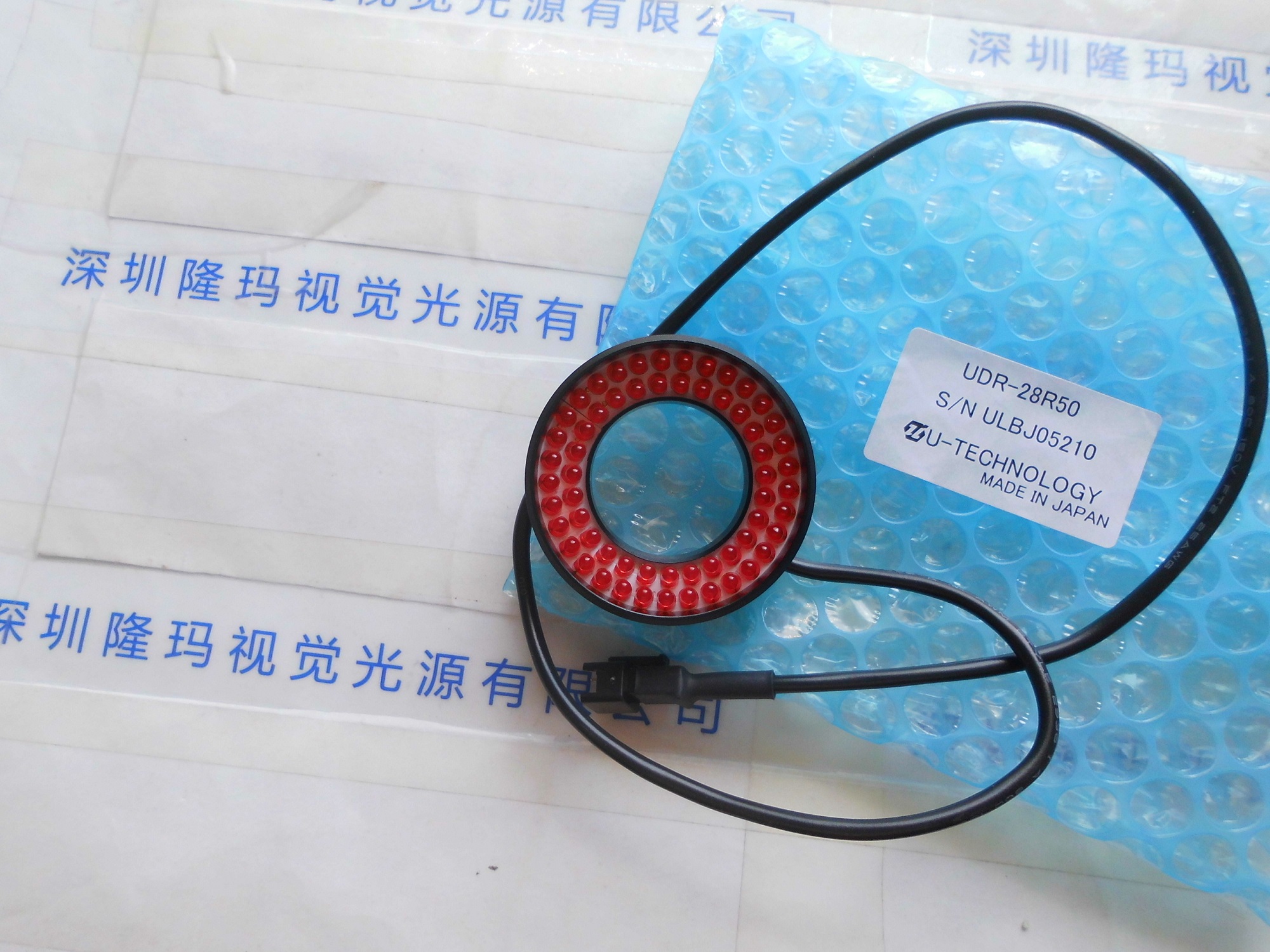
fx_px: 954
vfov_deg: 53.1
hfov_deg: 67.3
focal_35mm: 26
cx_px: 635
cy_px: 476
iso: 100
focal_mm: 4.6
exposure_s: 1/181
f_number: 8
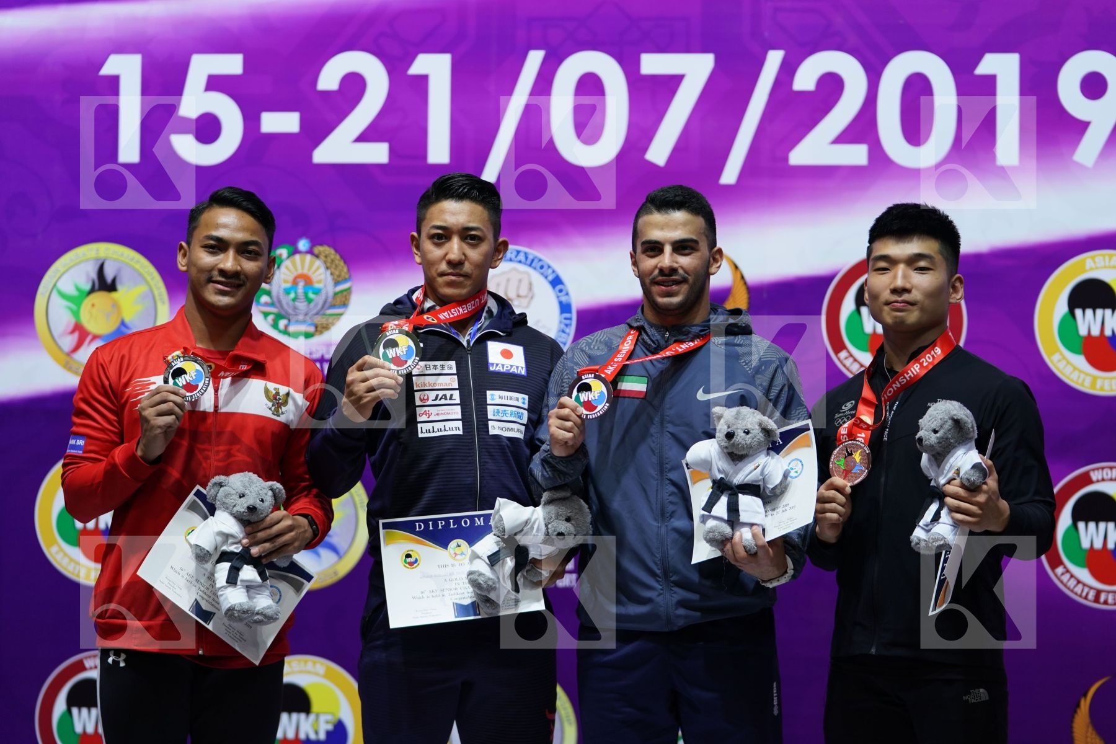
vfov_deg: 12.9
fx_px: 3286
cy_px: 372
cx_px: 558
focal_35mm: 106
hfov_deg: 19.3
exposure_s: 1/250
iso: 640
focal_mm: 106
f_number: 2.8
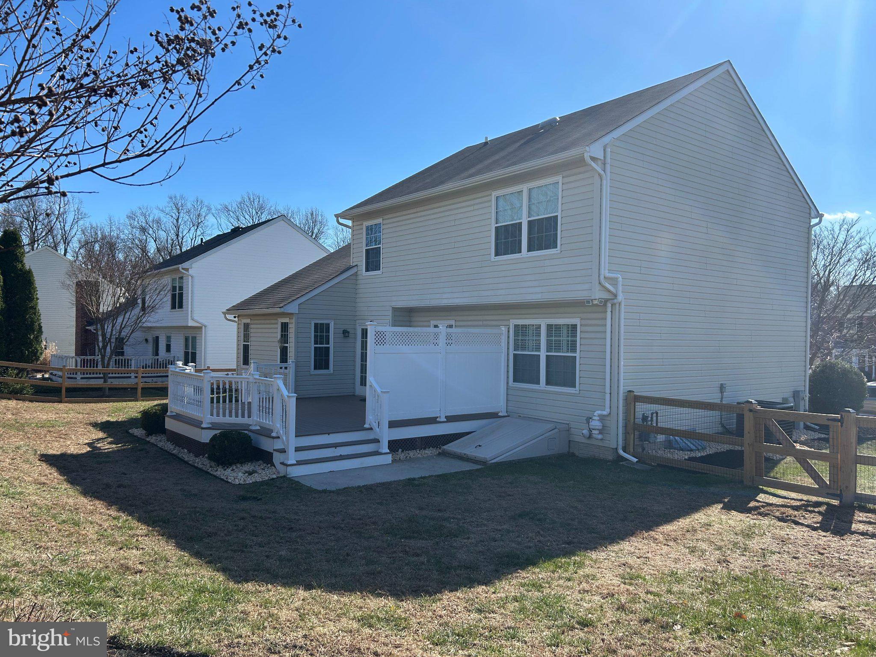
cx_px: 438
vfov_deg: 53.1
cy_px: 328
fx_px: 658
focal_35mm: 26
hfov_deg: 67.3
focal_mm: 5.7
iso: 50
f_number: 1.5
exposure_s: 1/3257
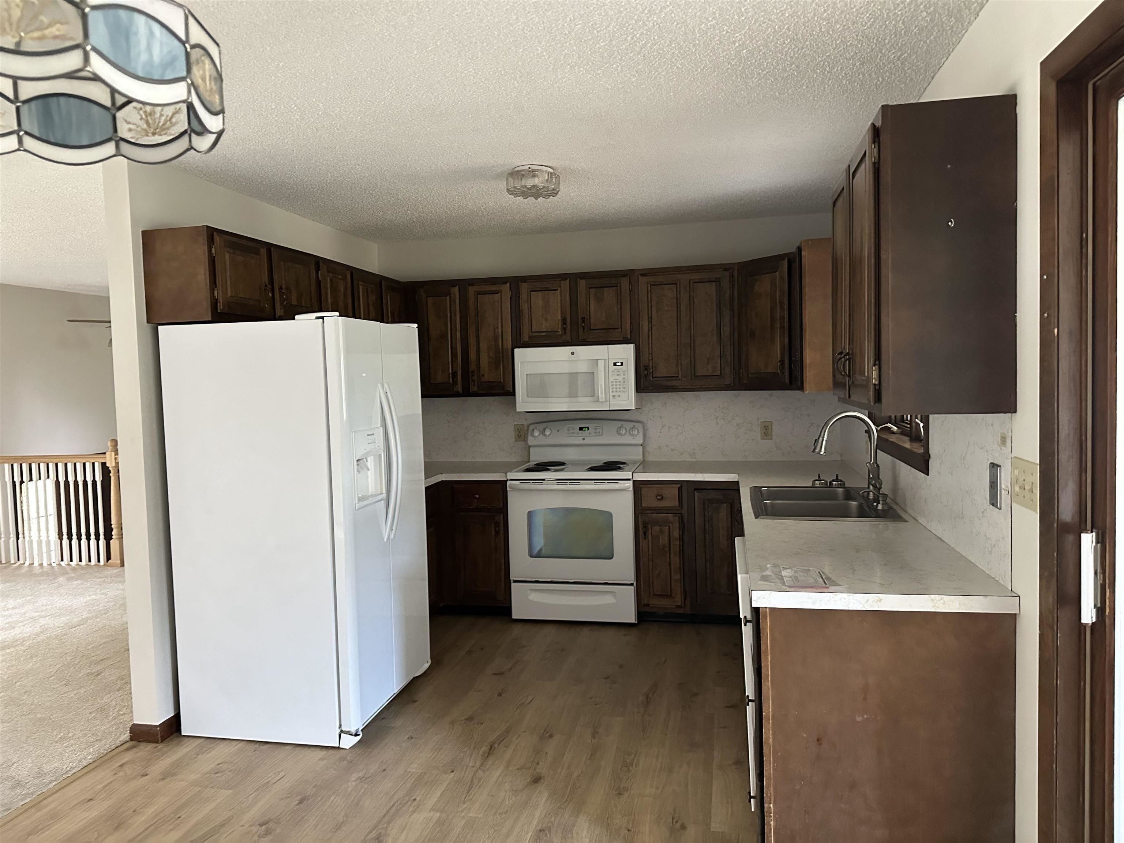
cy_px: 422
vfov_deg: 56.8
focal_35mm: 24
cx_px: 562
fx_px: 779
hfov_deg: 71.6
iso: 800
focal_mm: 6.86
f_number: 1.78
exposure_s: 1/60
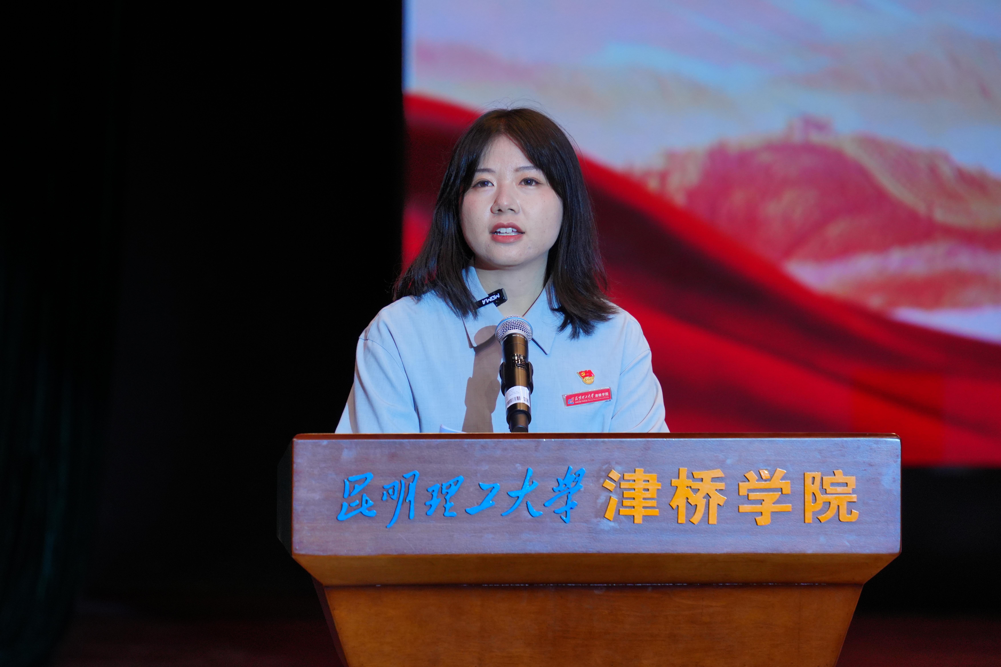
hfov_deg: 10.3
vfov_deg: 6.9
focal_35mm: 200
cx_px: 500
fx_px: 5561
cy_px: 334
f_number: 5.6
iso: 1600
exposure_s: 1/160
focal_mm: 200
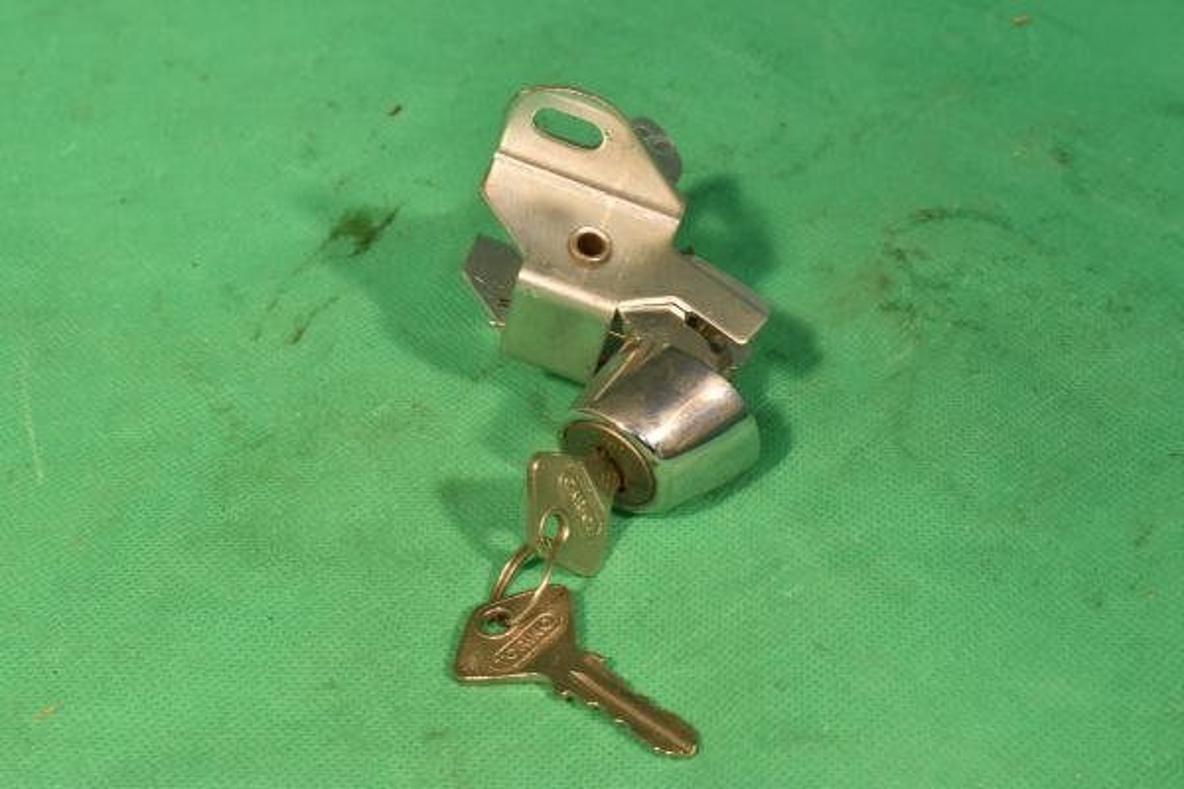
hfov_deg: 28.1
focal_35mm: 72
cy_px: 394
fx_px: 2368
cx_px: 592
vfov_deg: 18.9
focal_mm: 48
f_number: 16
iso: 1400
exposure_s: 1/80
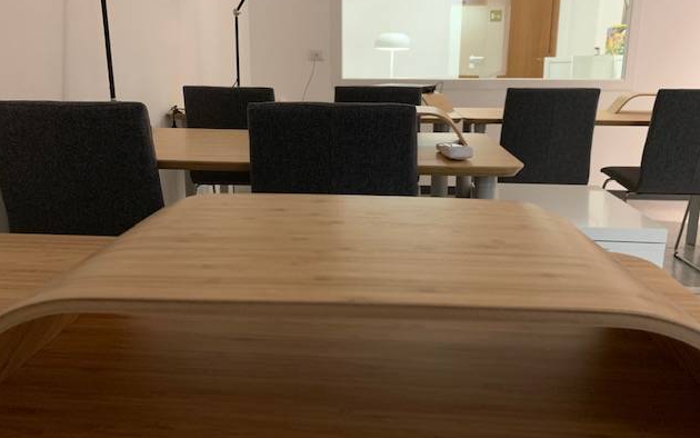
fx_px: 534
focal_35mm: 28
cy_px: 181
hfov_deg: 66.5
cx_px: 346
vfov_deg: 44.4
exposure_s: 1/25
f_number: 1.8
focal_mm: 4.25
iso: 500
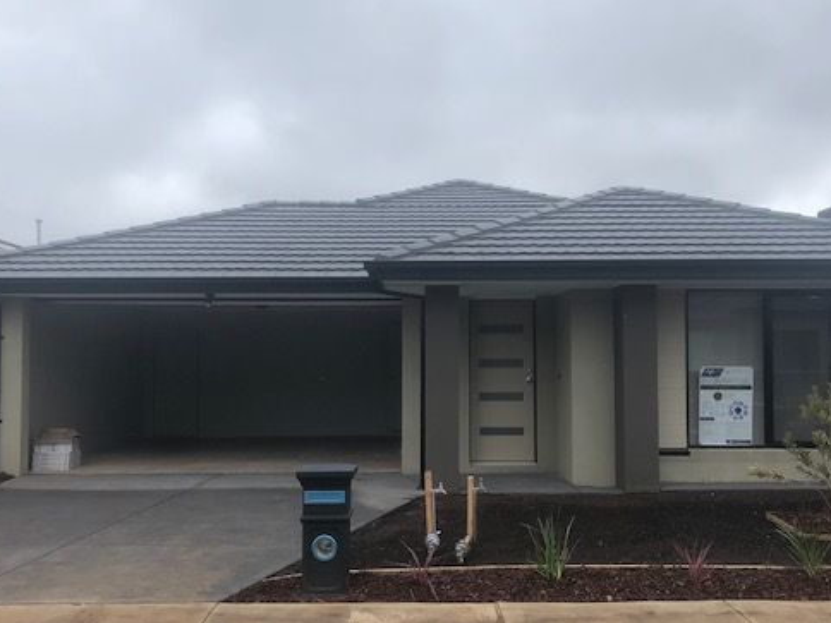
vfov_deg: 38.6
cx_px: 428
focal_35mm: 37
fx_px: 888
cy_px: 342
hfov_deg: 50.1
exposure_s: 1/631
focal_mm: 4
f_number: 1.8
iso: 20
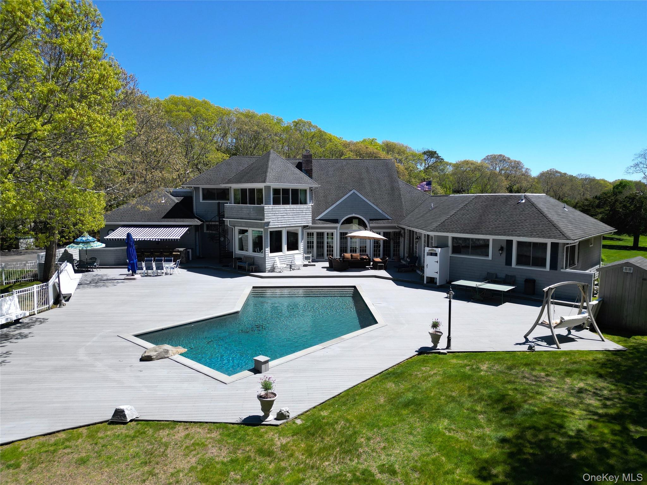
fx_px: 449
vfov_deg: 56.8
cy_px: 242
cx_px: 324
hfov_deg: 71.6
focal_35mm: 24
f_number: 1.7
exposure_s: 1/2500
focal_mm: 6.72
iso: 100
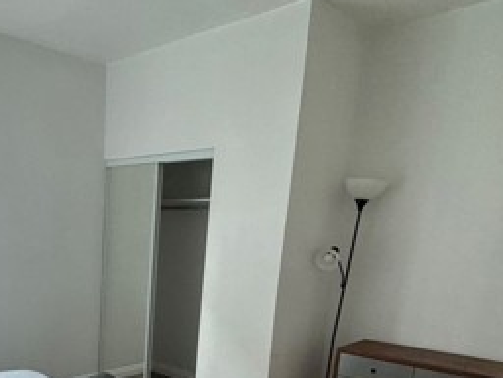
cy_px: 356
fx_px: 509
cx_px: 102
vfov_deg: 37.4
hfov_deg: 49.6
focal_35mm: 35
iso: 500
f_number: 2.2
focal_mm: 2.22
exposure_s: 1/60
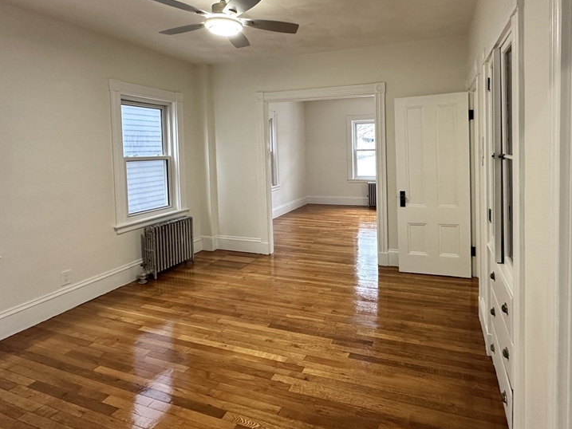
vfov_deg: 65.1
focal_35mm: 20
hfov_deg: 81.1
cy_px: 162
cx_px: 331
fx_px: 331
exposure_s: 1/60
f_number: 2.2
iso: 250
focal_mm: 2.22
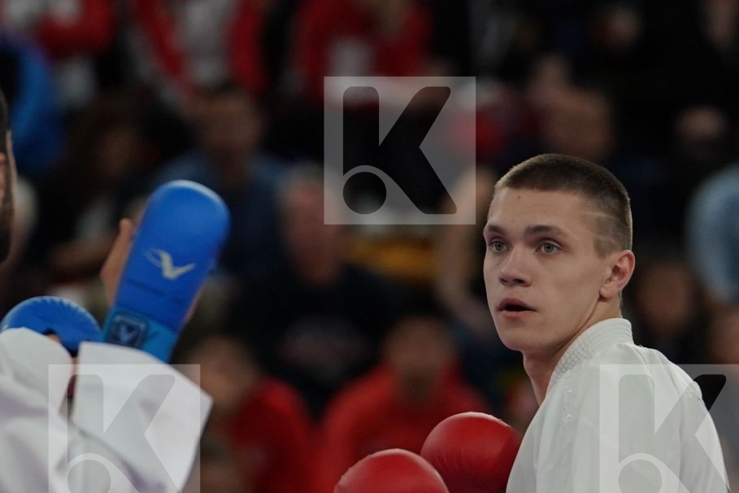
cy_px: 438
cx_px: 400
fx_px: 12193
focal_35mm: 594
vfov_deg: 2.3
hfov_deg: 3.5
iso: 1250
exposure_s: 1/1000
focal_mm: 200
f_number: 2.8
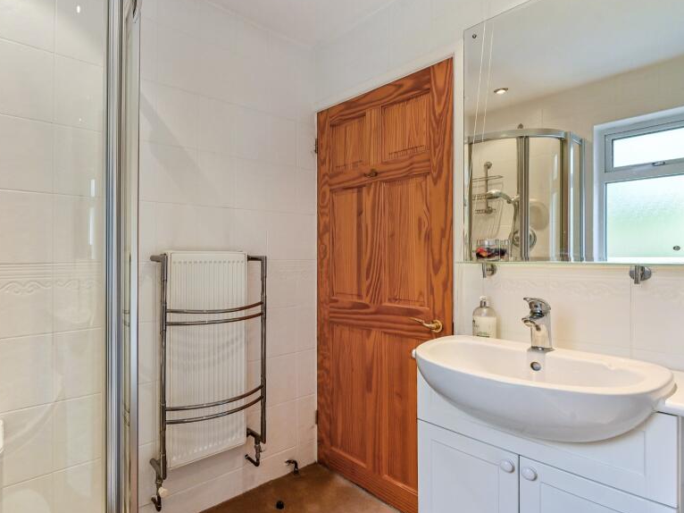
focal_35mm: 18
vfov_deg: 71.6
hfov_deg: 85.5
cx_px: 244
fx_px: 356
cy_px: 264
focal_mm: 14
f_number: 9
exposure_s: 1/30
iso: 400
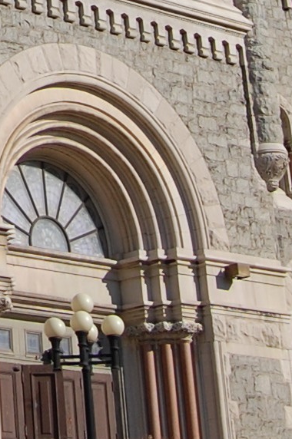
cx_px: -232
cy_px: -325
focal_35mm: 142
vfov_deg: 13.2
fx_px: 1732
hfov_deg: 9.2
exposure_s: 1/500
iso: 200
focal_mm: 18
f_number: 11
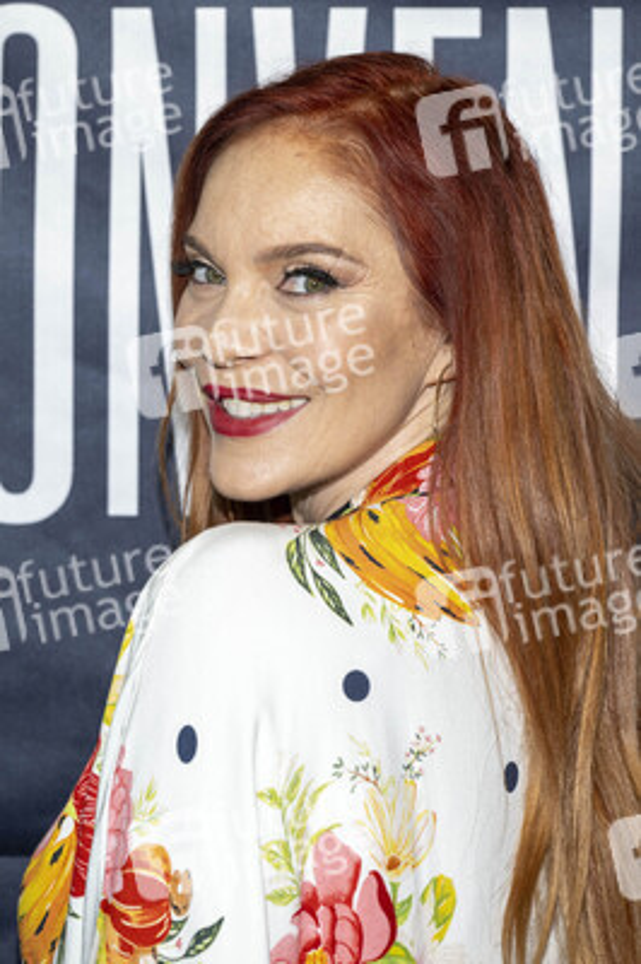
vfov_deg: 17.1
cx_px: 320
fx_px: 3210
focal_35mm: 120
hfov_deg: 11.4
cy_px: 482
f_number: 5.6
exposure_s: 1/200
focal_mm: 120
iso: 800
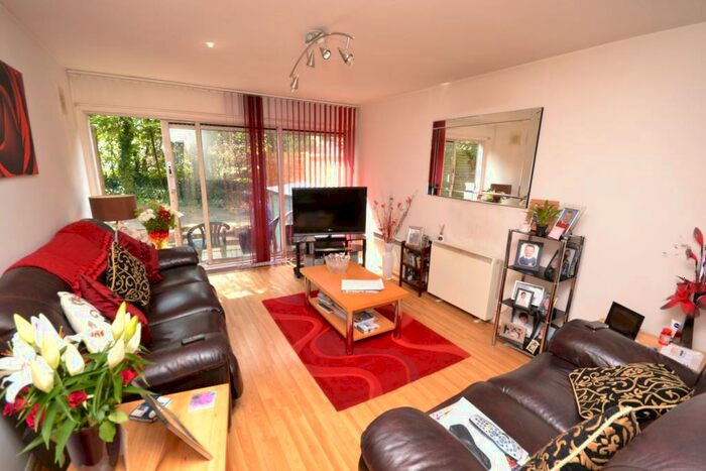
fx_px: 294
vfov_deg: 77.4
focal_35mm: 15
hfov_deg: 100.4
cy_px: 236
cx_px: 353
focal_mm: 10
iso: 800
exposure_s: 1/60
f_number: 8
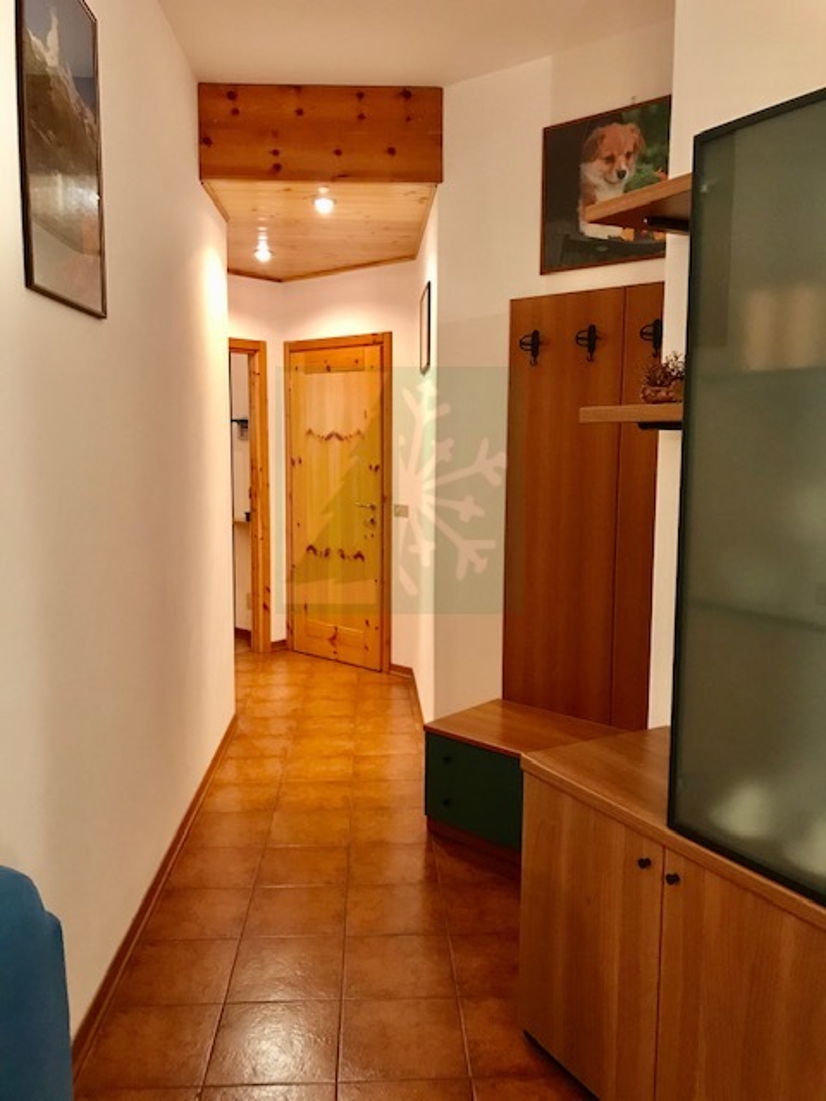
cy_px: 550
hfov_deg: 49.7
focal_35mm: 28
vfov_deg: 63.4
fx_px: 891
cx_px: 413
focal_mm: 3.99
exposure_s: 1/13
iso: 100
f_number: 1.8
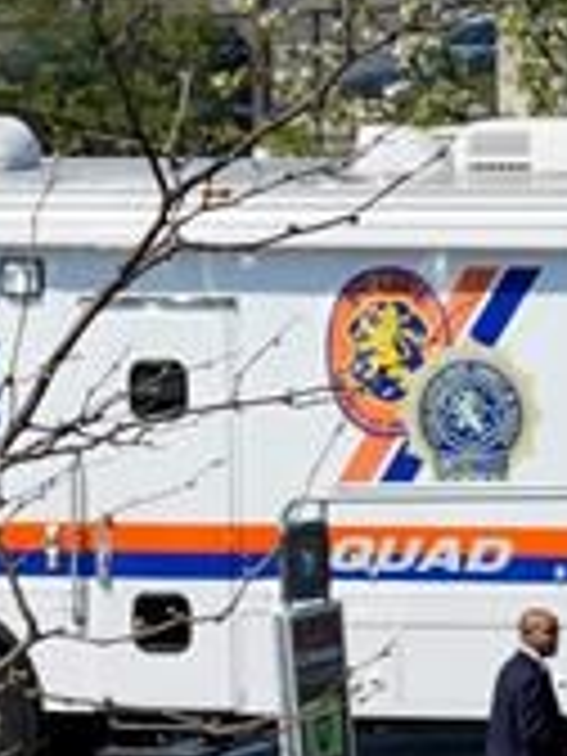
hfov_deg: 2.6
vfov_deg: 3.4
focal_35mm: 580
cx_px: -140
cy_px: 628
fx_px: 12667
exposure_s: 1/2500
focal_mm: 156
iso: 1250
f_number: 11
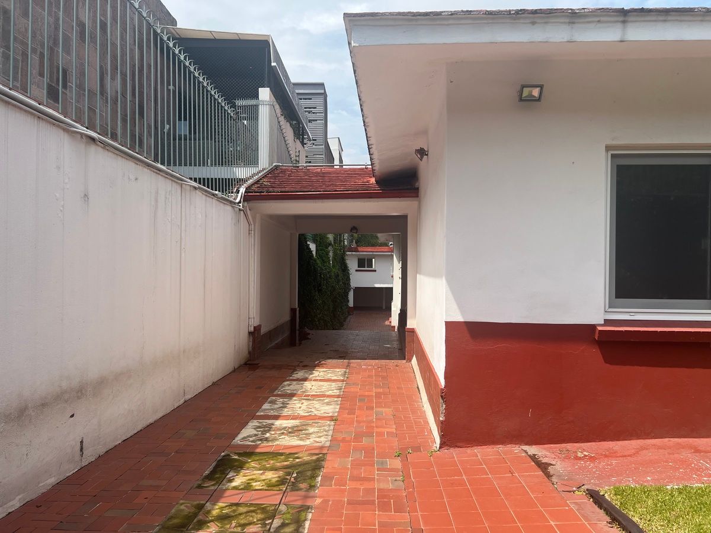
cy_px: 266
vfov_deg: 53.1
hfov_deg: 67.3
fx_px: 534
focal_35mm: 26
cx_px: 356
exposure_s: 1/3257
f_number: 1.5
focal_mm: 5.7
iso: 50
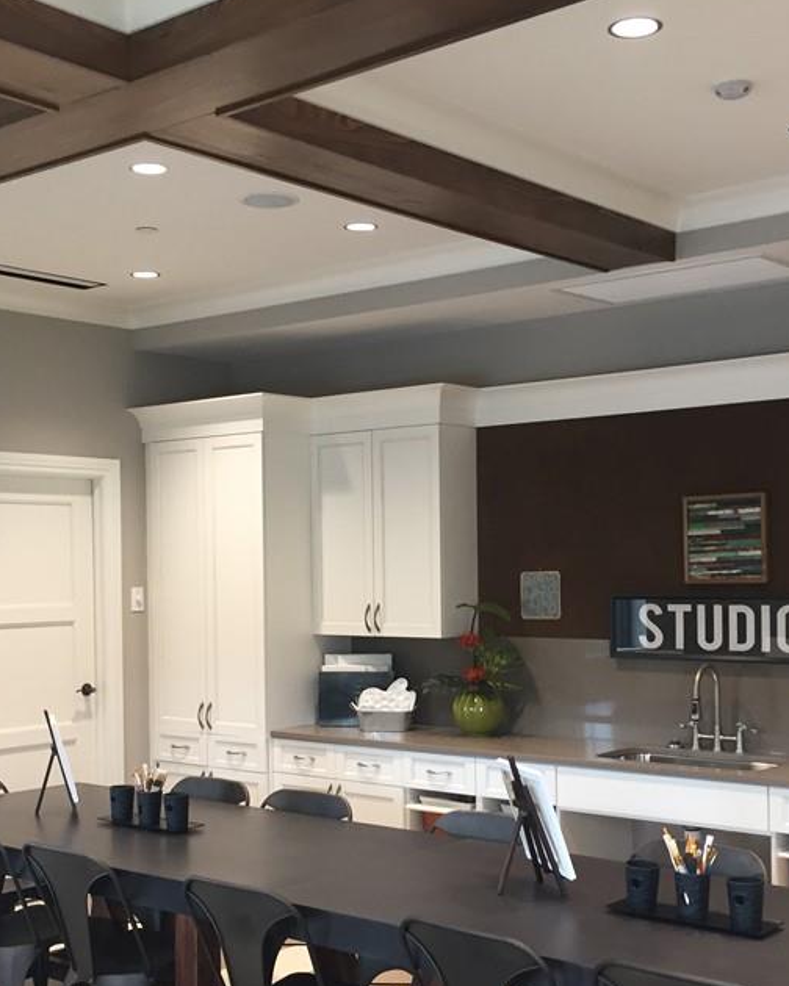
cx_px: 385
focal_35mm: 46
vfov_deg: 40.2
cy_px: 581
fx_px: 1343
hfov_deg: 32.7
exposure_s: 1/30
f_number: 2.2
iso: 40
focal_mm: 4.15
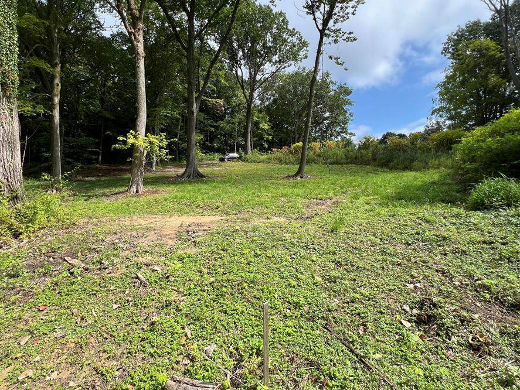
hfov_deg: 98.1
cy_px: 175
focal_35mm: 15
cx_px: 249
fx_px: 225
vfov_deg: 81.5
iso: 32
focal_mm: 1.57
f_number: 1.8
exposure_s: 1/853
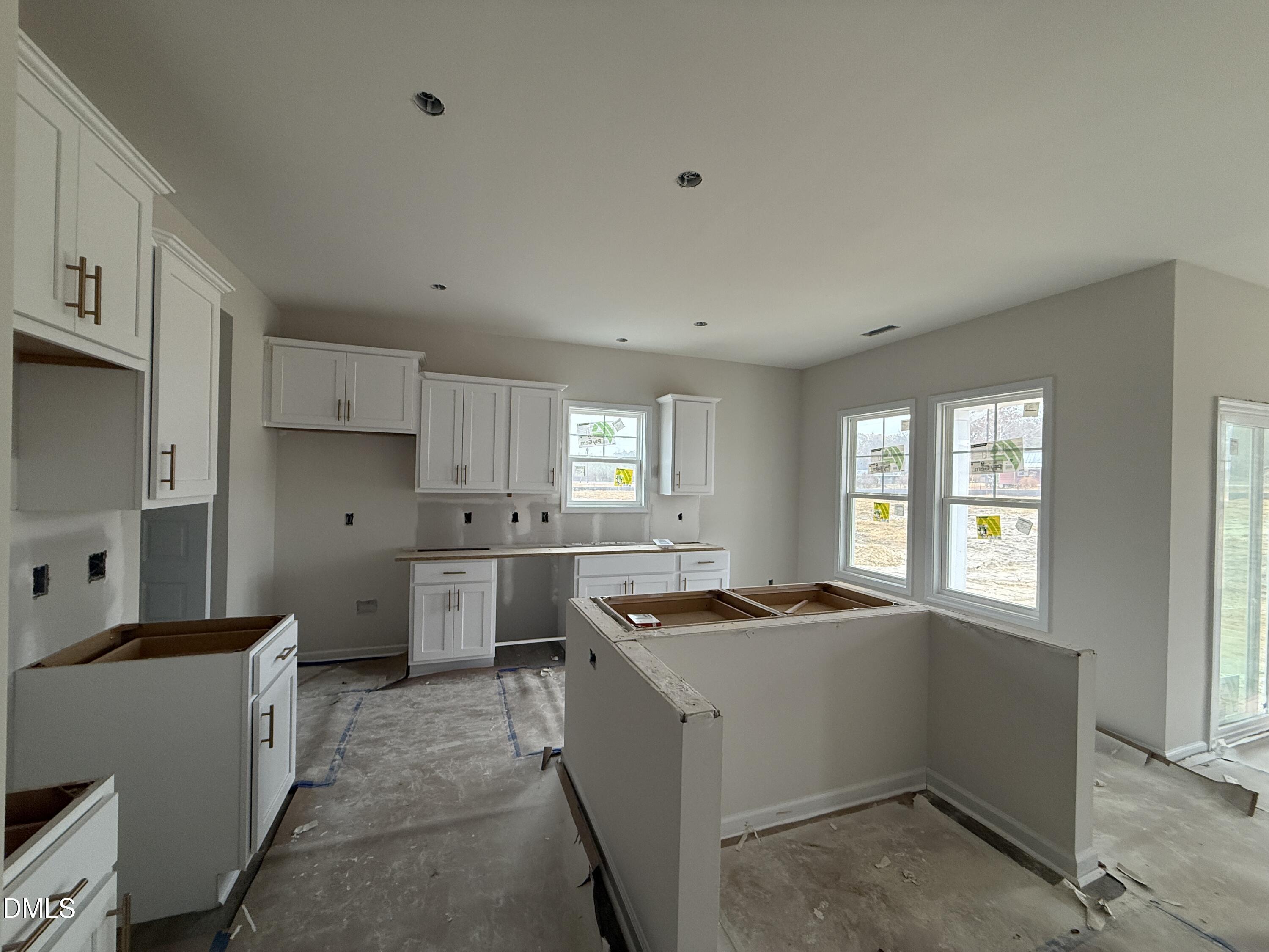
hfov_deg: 102.1
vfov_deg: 85.7
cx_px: 634
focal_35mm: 14
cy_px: 476
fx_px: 513
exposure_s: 1/99
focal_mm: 2.22
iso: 200
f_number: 2.2
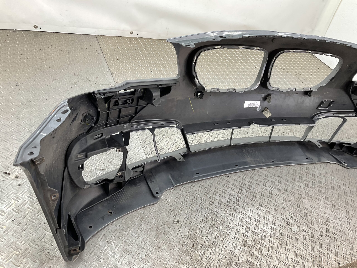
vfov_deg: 48.2
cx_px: 178
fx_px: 299
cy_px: 134
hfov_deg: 61.7
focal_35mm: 29
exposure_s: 1/100
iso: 32
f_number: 1.8
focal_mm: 3
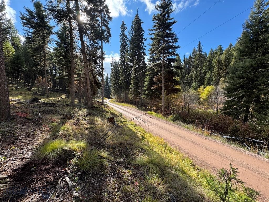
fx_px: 109
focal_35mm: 14
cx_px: 134
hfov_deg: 102.1
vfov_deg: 85.7
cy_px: 101
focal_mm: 2.22
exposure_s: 1/569
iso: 40
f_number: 2.2
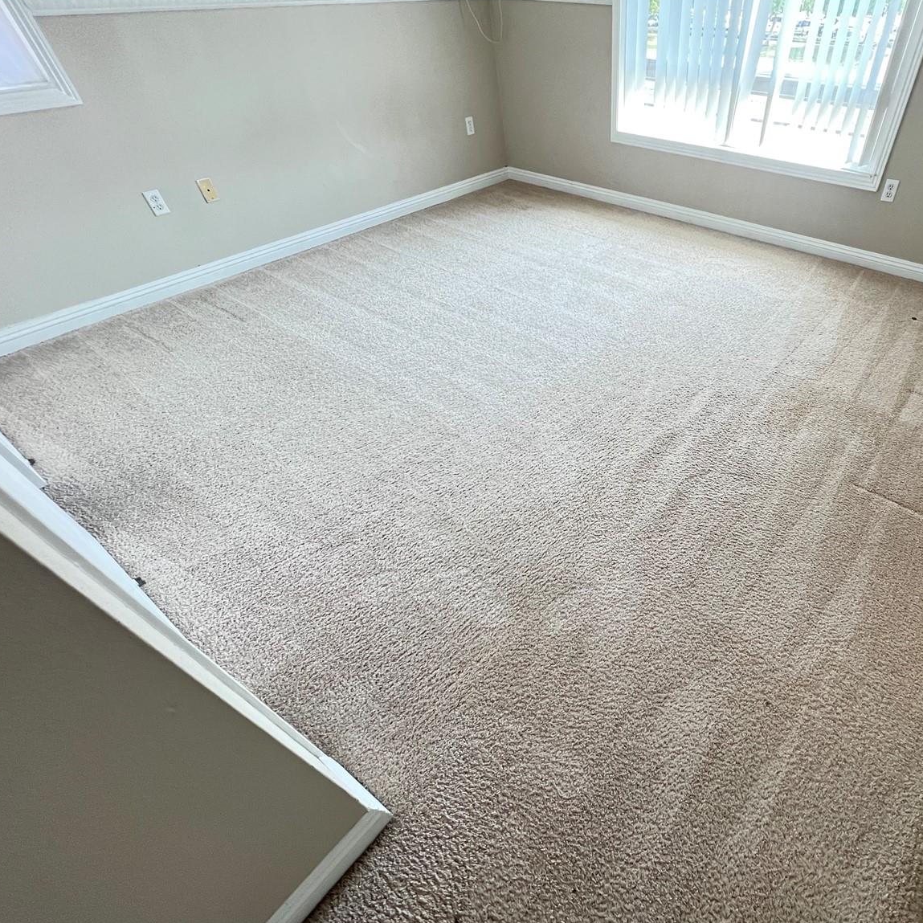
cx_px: 619
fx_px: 483
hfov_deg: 84.3
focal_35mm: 16
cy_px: 475
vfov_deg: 87.4
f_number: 1.8
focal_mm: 1.57
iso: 250
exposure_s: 1/93
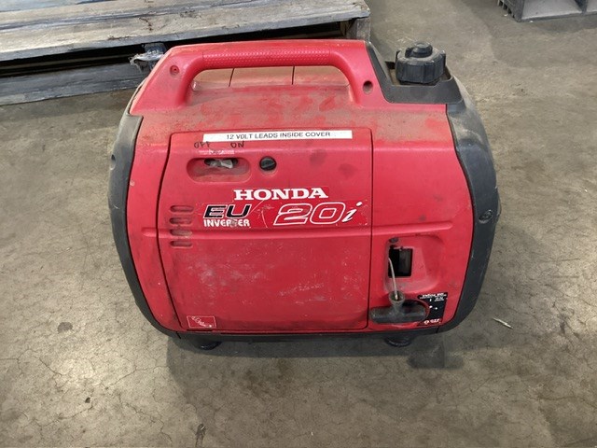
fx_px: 535
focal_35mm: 31
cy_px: 224
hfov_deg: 58.4
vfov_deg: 45.4
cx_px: 298
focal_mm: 3.3
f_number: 2.4
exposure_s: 1/50
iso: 320
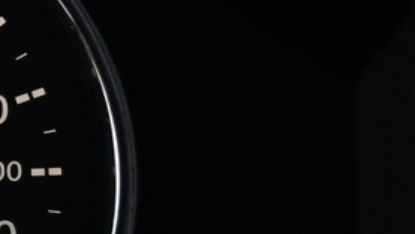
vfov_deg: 5.3
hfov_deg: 8.1
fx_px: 2532
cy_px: 140
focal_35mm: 230
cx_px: -778
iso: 3200
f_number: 4.2
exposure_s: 1/40
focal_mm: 25
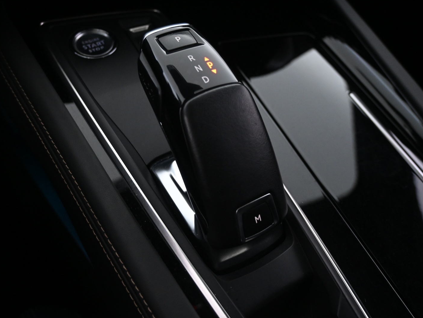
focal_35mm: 33
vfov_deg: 42.9
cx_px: 200
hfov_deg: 55.3
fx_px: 403
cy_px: 160
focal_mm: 20
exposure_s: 1/30
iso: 2000
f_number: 3.8
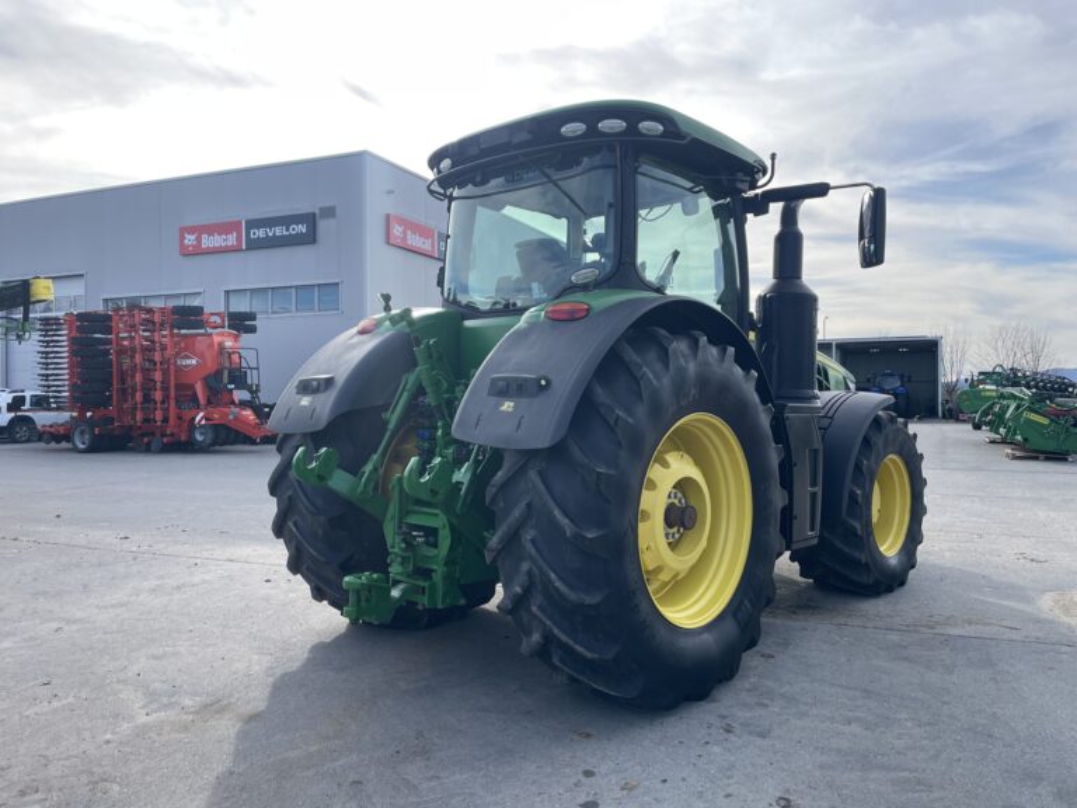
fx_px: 809
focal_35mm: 26
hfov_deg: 67.3
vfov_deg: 53.1
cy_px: 404
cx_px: 538
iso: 32
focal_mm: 4.2
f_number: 1.6
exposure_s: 1/1147
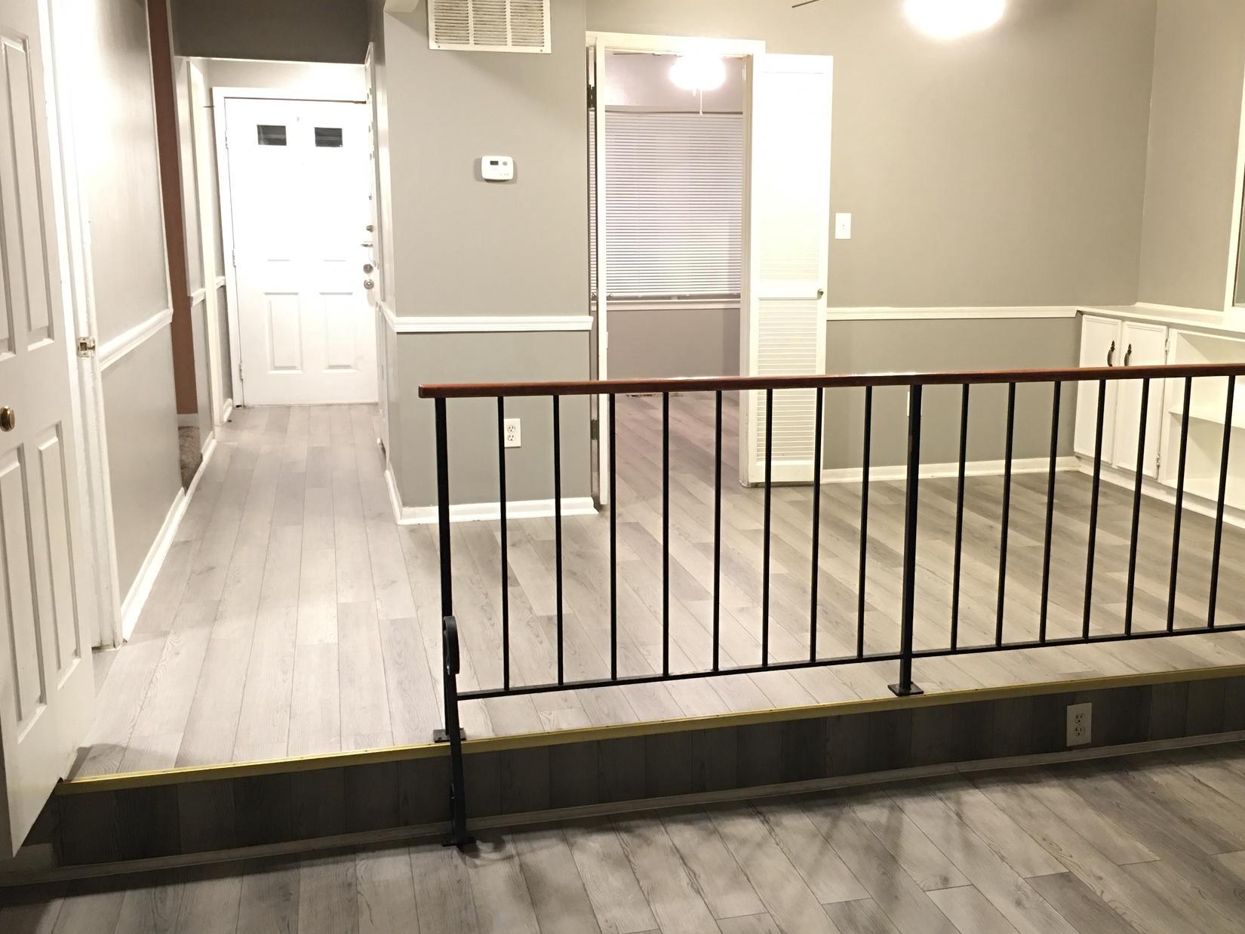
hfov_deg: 51.2
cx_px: 718
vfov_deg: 39.6
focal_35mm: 36
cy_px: 479
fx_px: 1295
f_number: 2.2
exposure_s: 1/4
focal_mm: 4.15
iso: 50
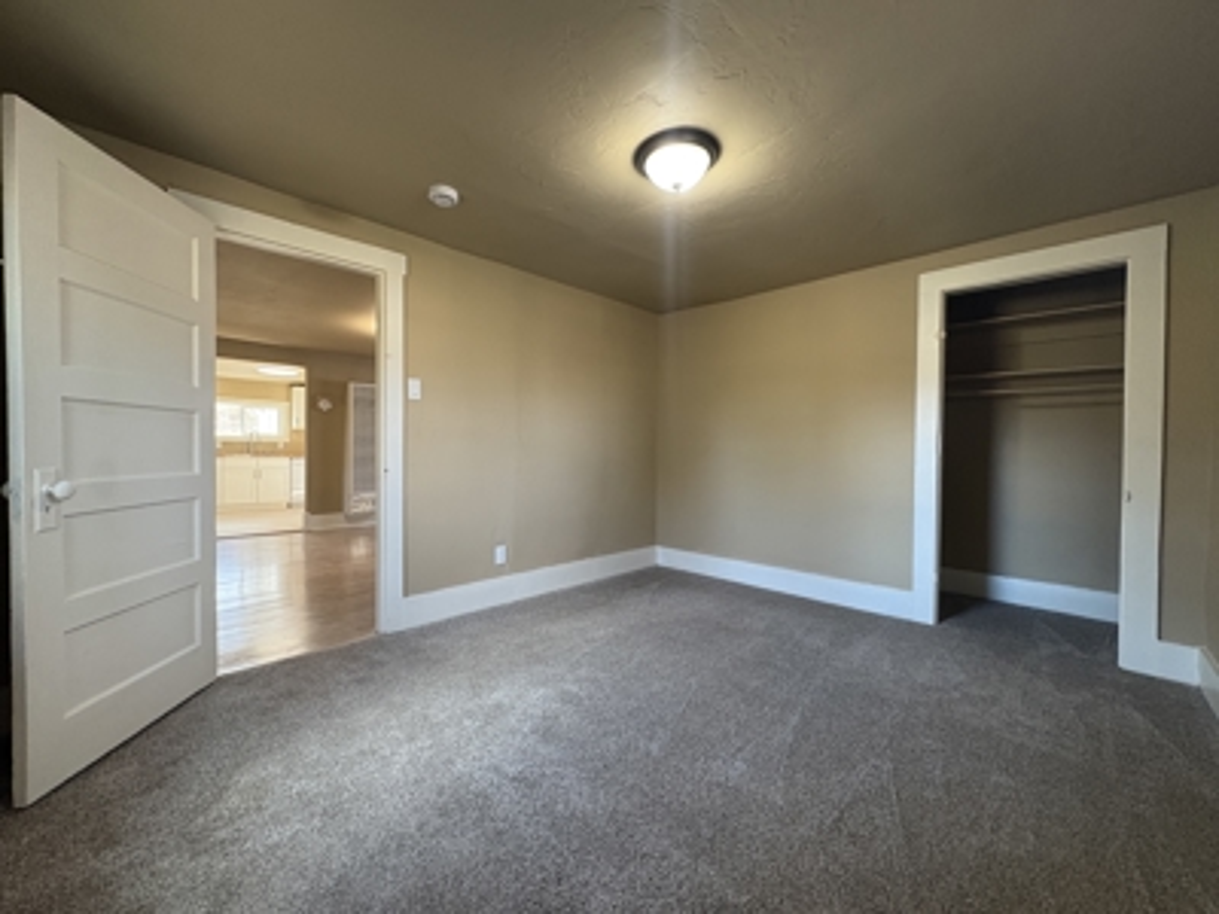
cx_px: 610
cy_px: 457
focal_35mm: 14
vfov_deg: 85.7
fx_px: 493
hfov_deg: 102.1
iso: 250
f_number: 2.2
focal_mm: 2.22
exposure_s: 1/60
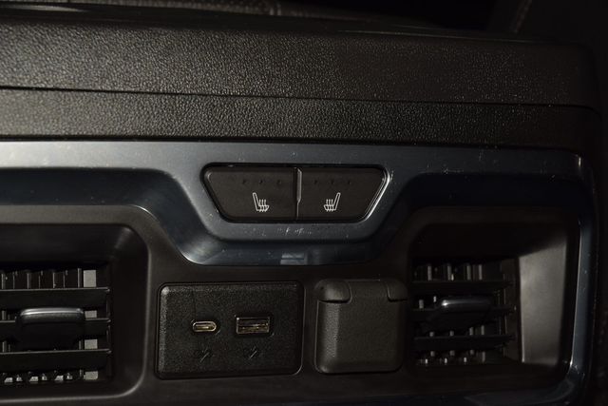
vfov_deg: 13.0
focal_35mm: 105
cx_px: 304
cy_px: 203
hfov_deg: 19.5
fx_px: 1774
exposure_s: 1/125
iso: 100
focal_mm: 70
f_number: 8
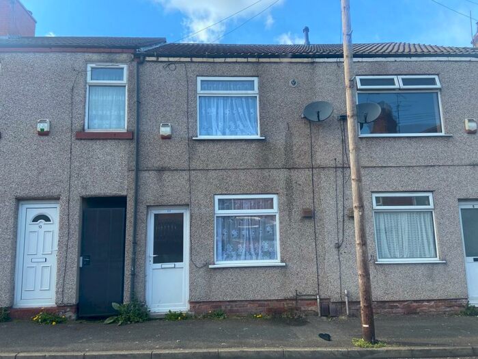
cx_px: 239
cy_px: 180
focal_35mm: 26
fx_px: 359
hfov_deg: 67.3
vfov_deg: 53.1
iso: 32
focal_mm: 4.25
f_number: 1.8
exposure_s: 1/678
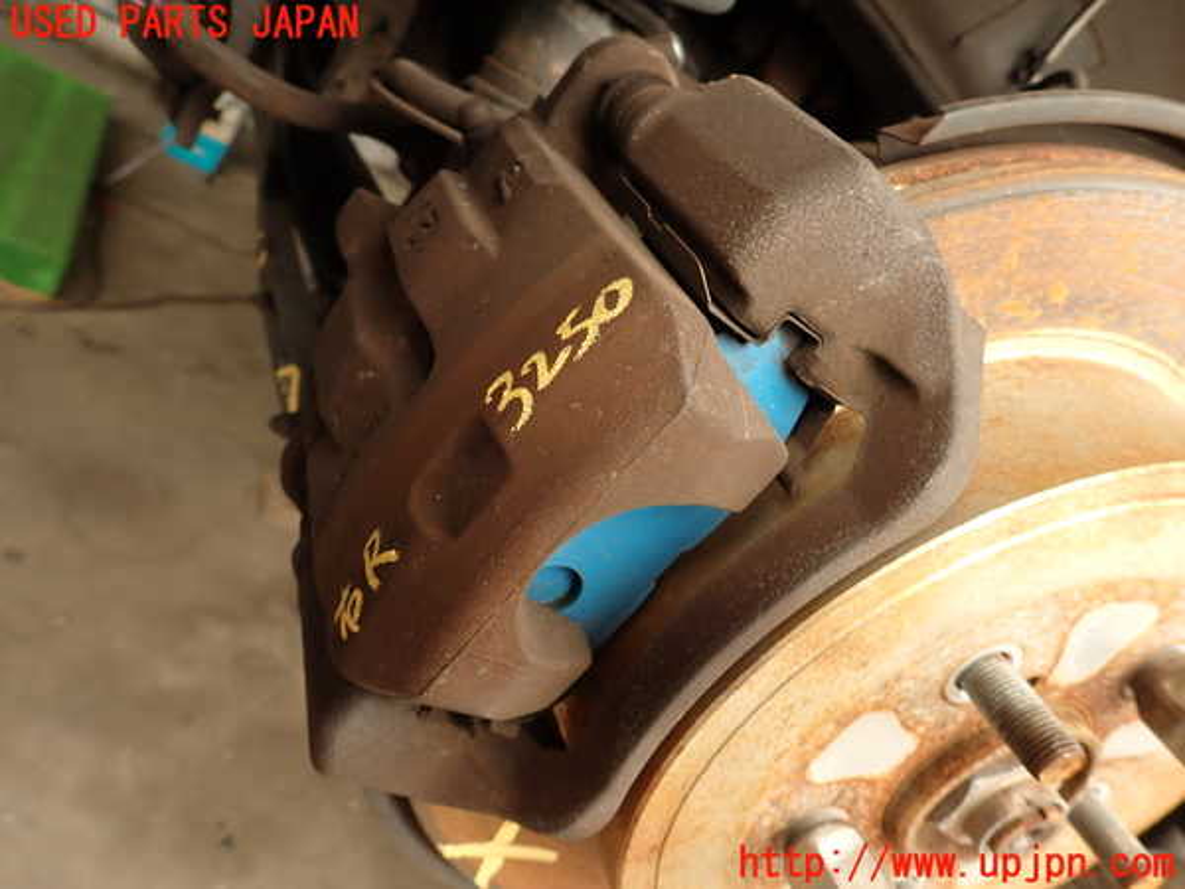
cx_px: 592
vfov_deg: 54.9
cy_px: 444
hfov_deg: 69.4
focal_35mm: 25
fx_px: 856
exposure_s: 1/80
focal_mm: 4.5
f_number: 2.8
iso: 100
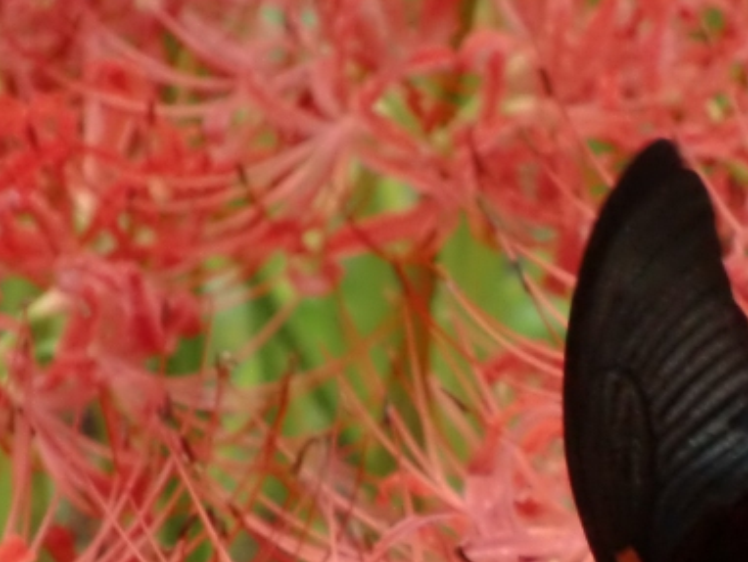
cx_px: 936
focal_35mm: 603
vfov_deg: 2.5
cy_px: 605
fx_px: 13038
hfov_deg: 3.3
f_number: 5.8
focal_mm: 43
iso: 400
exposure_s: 1/250
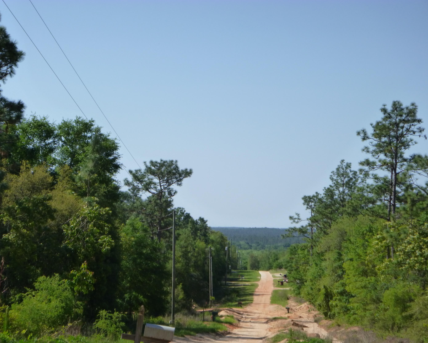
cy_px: 171
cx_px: 201
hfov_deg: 18.3
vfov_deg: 14.7
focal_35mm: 105
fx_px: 1330
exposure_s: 1/320
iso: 160
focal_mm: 18
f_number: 5.7
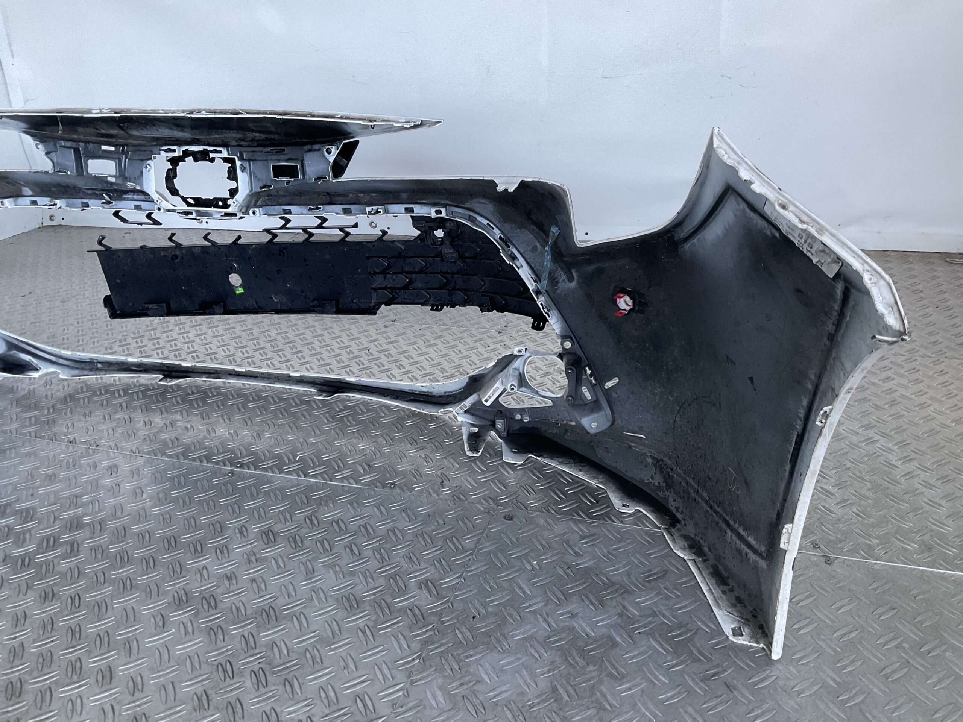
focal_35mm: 29
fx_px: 807
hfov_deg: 61.7
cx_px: 482
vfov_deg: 48.2
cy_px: 361
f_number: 1.8
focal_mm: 3
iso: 64
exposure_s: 1/50
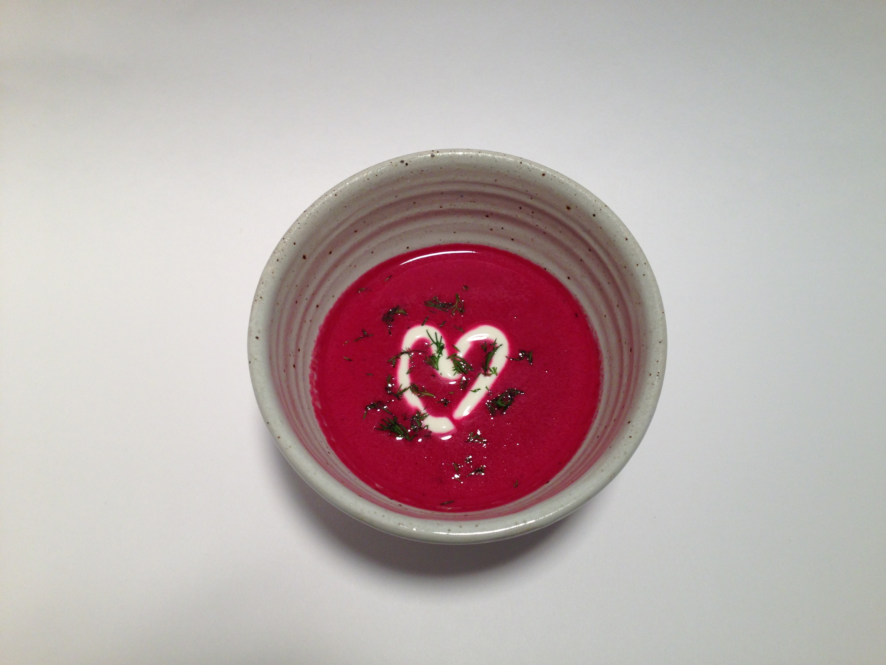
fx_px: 845
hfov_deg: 55.4
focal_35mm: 33
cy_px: 332
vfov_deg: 42.9
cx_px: 443
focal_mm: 4.13
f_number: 2.4
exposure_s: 1/60
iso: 64
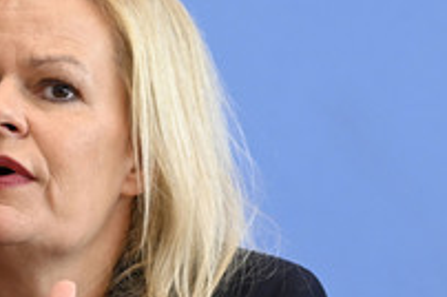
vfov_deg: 5.3
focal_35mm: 259
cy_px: 242
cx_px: 37
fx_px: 3211
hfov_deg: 7.9
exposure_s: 1/640
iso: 3200
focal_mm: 116
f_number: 5.6
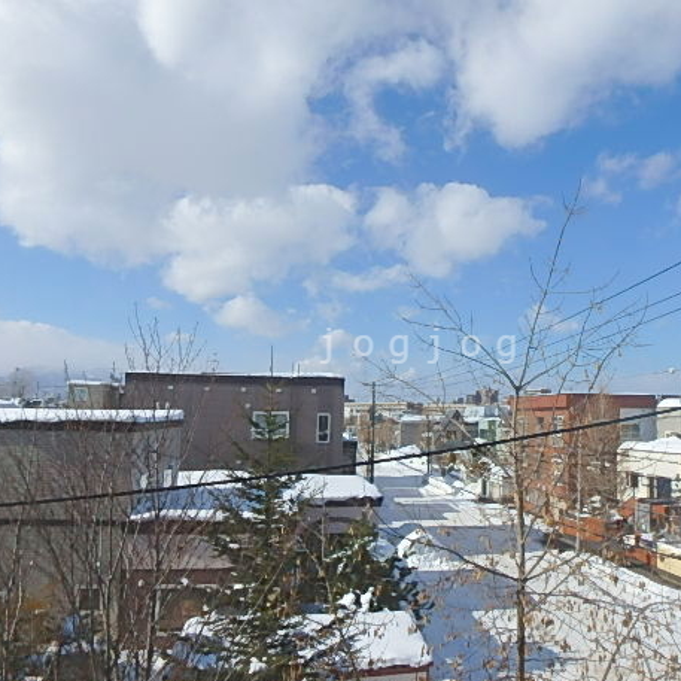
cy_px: 346
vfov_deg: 60.9
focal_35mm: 26
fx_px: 579
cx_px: 422
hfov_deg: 60.2
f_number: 6
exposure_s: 1/1000
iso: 125
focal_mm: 3.7
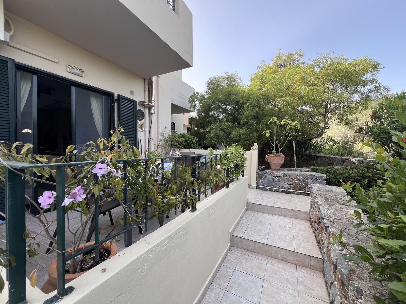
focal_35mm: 13
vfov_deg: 89.9
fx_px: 152
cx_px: 203
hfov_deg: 106.2
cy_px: 152
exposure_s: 1/209
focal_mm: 1.57
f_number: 1.8
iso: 32
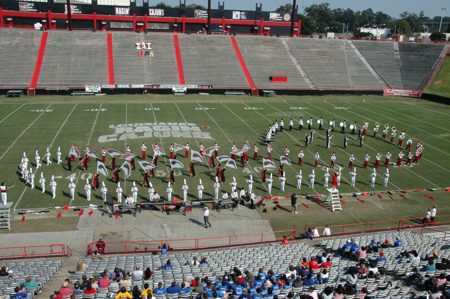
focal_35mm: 36
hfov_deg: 53.2
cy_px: 150
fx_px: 449
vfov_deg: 36.8
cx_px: 225
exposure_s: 1/400
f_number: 10
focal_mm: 24
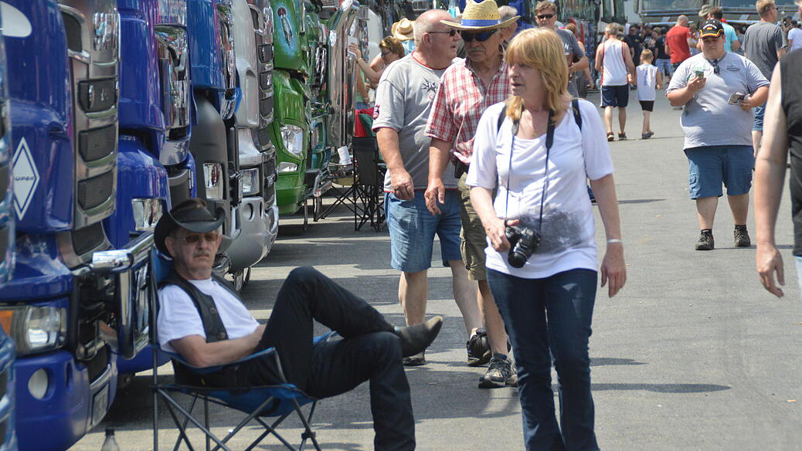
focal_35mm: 172
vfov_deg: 7.1
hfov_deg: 12.5
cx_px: 393
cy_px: 178
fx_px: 3648
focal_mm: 105
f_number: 9
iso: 800
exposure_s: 1/1250
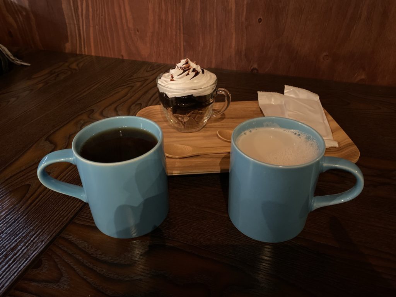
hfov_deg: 67.3
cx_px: 198
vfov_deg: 53.1
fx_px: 297
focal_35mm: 26
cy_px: 148
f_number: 1.8
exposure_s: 1/24
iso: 1000
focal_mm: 4.25
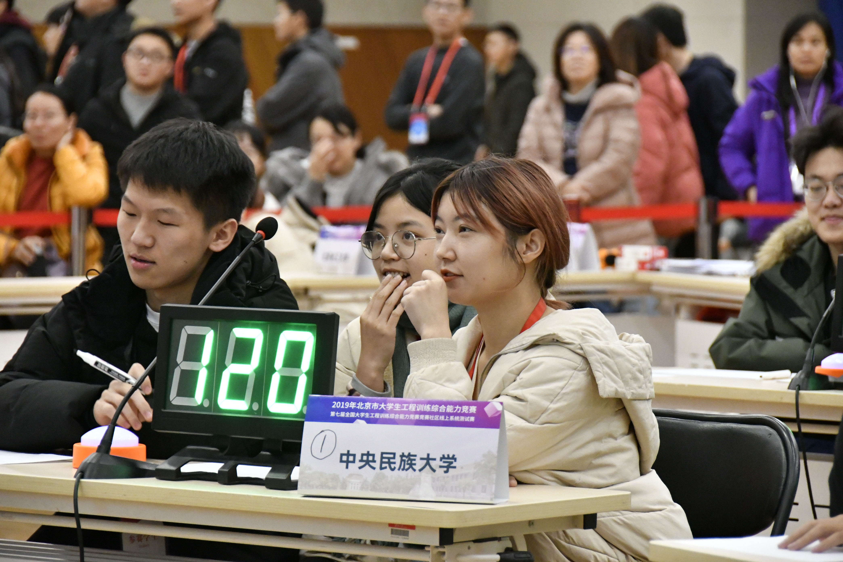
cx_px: 422
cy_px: 281
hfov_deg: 10.5
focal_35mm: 195
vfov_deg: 7.0
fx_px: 4566
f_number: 5.6
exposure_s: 1/200
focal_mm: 130
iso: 7200
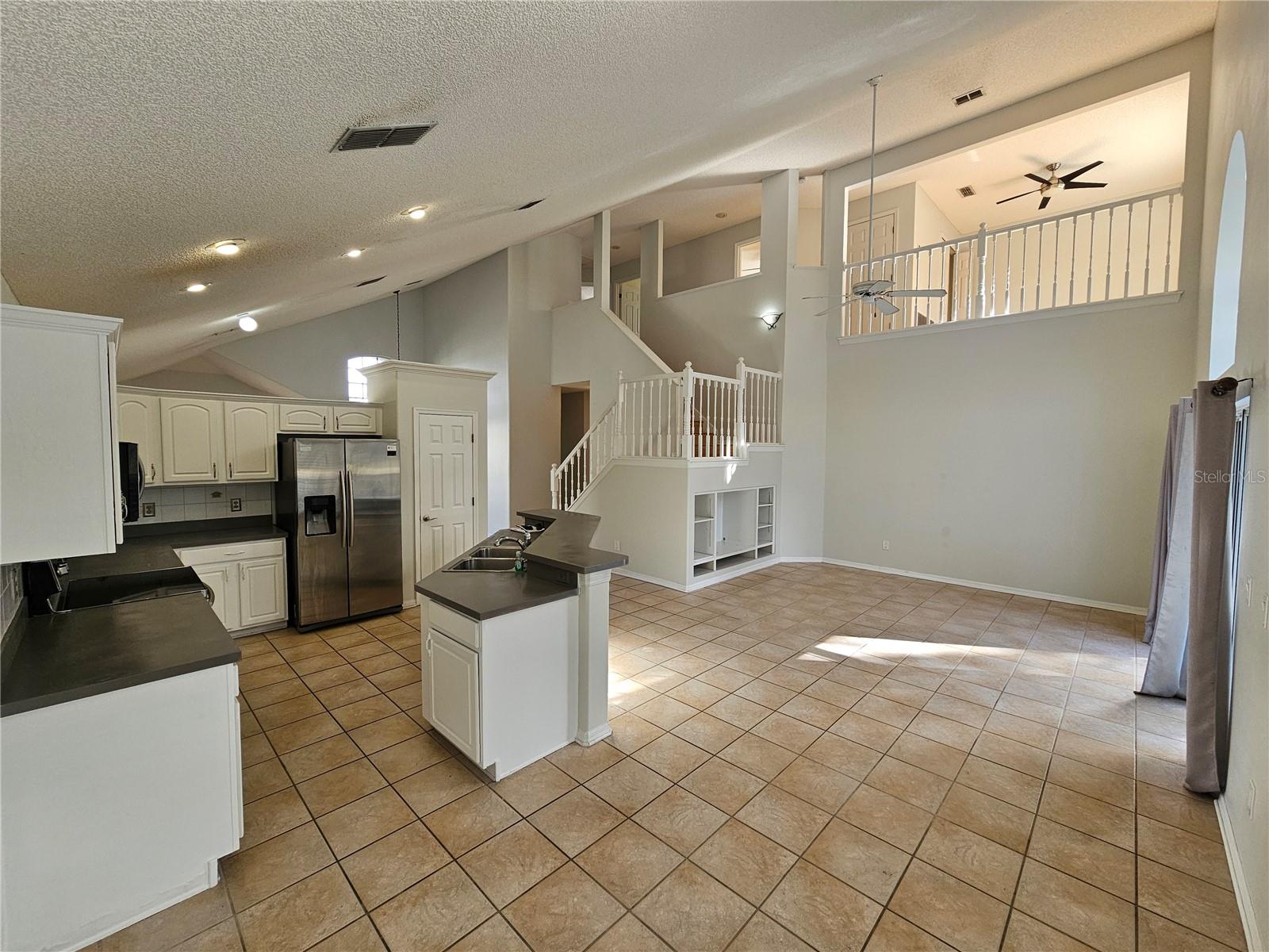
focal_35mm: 13
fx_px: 477
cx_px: 634
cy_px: 476
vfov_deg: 89.9
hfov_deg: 106.2
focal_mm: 2.2
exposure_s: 1/120
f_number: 2.2
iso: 80
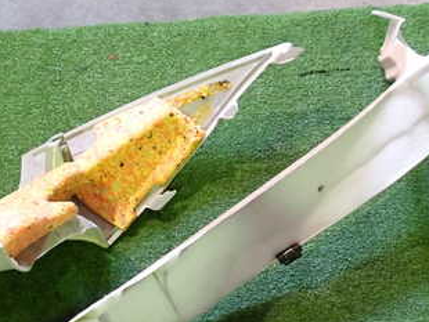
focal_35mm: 58
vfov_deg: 24.8
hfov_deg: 32.8
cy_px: 260
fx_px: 719
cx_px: 125
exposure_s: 1/50
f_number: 2.3
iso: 500
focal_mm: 5.4
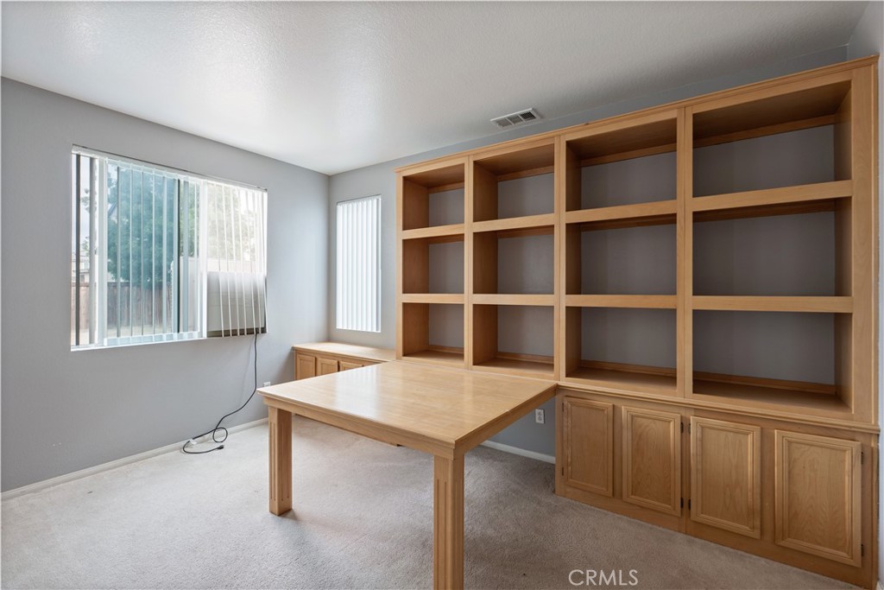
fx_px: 393
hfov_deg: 96.7
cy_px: 295
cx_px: 442
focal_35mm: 16
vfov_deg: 73.8
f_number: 7.1
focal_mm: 16
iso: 250
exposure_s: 1/2.5
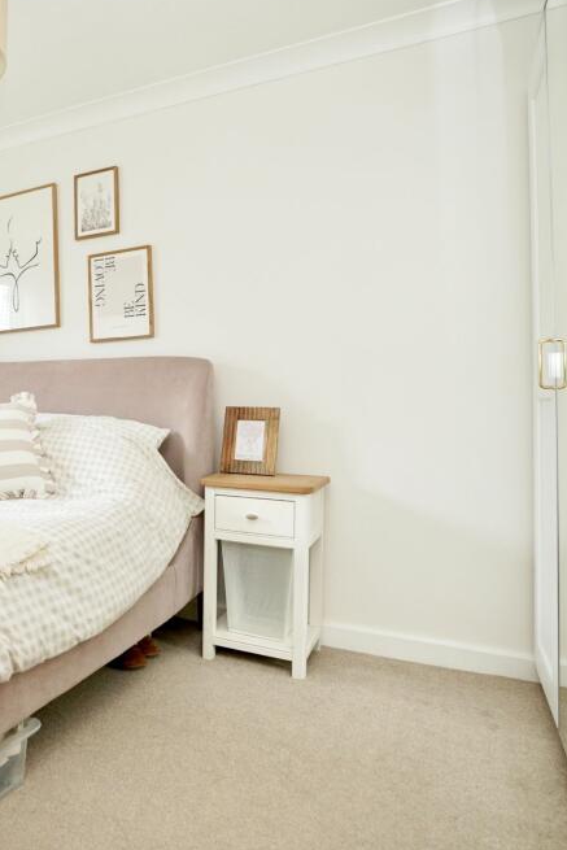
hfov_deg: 45.6
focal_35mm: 25
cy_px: 424
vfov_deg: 71.5
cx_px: 40
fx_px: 590
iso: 1600
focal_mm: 16
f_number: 3.2
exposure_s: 1/160
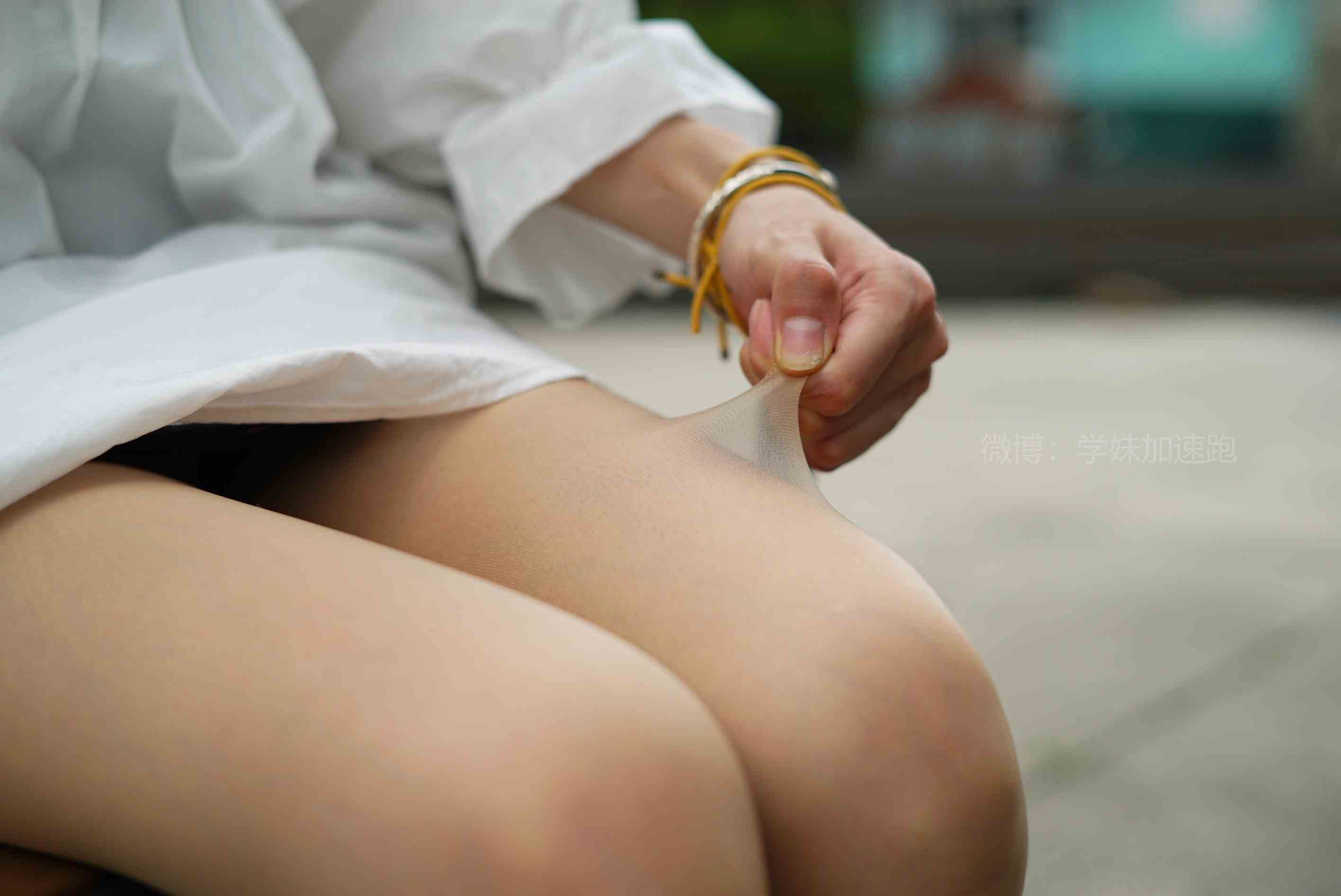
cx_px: 670
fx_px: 1864
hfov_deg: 39.6
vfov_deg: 27.0
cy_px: 448
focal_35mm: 50
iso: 64
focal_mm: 50
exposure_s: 1/640
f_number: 2.8
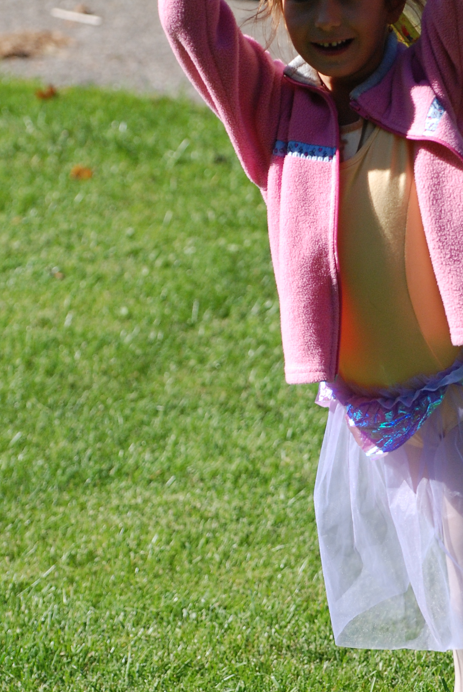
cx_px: 295
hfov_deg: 3.5
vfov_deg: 5.2
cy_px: 393
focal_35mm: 393
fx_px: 7562
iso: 400
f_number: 4.8
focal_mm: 125
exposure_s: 1/1250
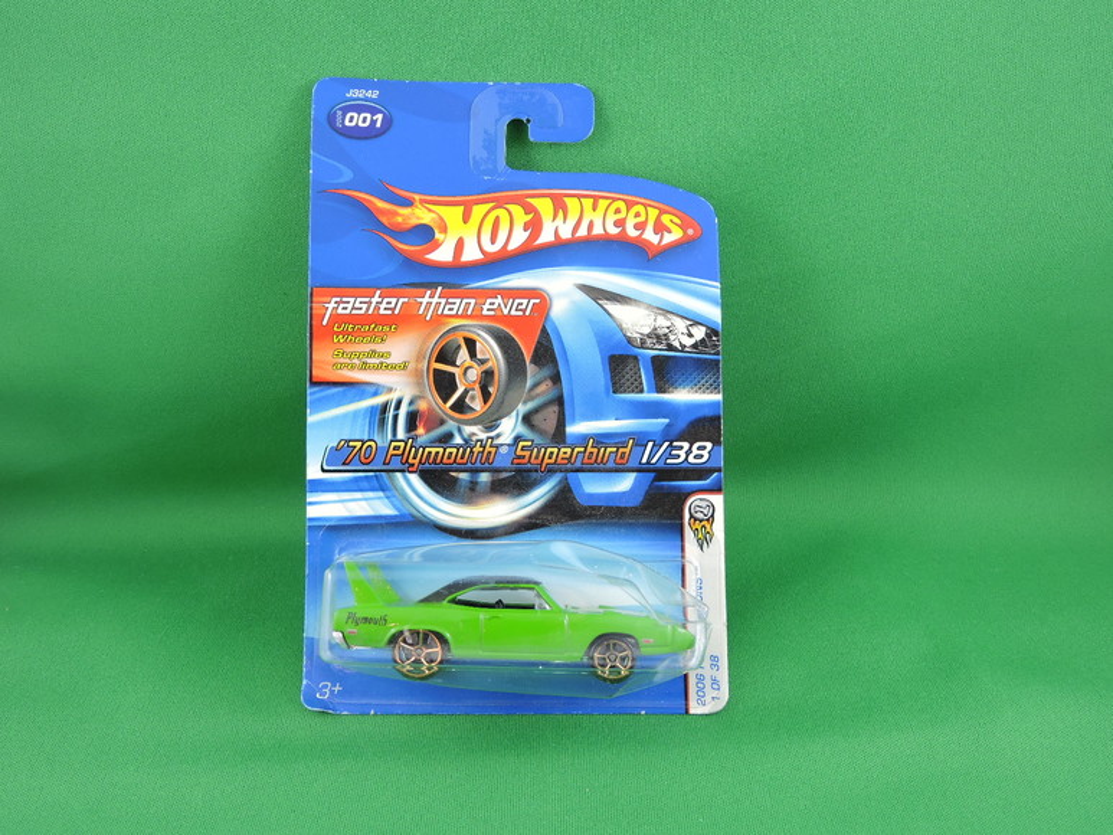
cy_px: 418
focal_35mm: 30
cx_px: 556
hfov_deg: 60.0
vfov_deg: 46.8
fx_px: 965
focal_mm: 5.4
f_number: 3.5
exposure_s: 1/30
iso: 125
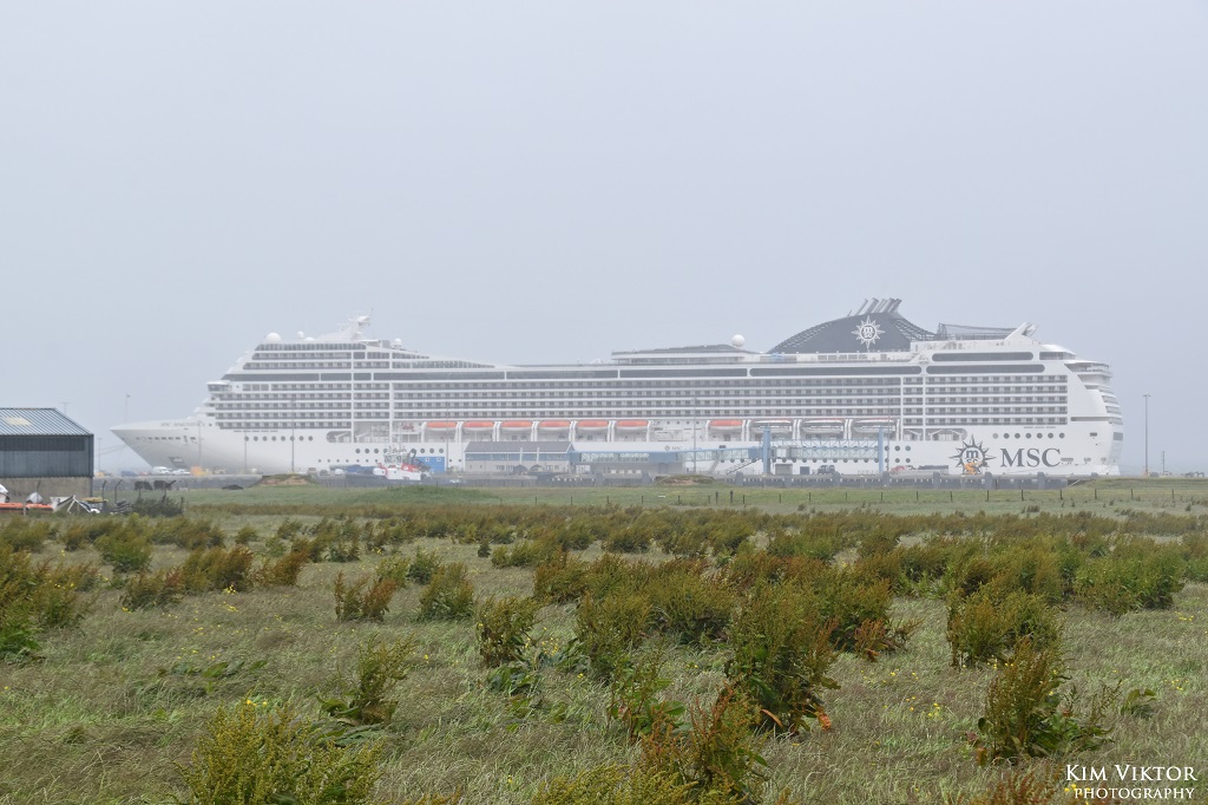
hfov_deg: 24.6
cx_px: 604
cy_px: 402
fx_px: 2767
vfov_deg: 16.5
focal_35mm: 82
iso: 200
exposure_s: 1/400
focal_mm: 55
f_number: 10
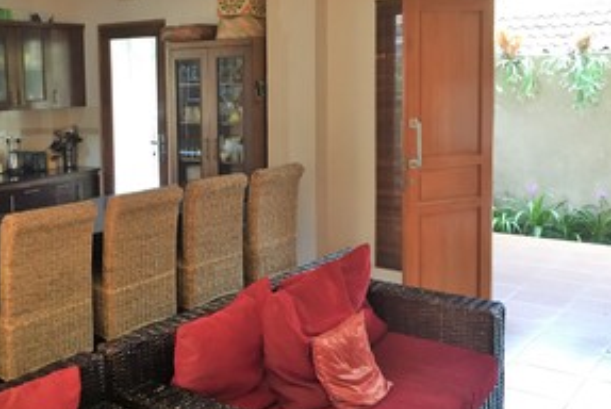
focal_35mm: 42
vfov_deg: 31.8
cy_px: 143
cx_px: 200
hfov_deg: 45.6
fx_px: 714
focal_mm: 4.15
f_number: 2.2
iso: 100
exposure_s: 1/33
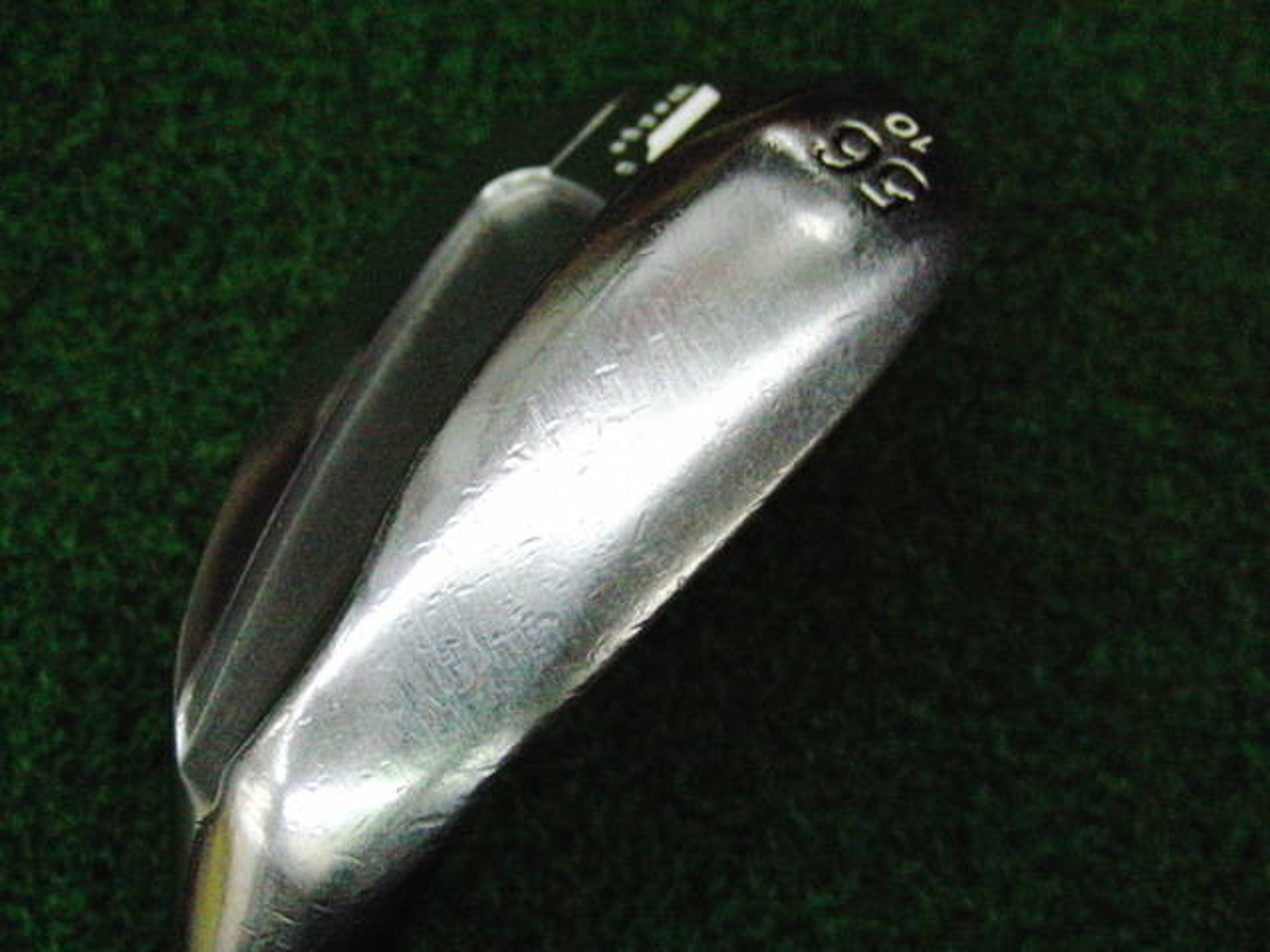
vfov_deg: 38.7
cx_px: 635
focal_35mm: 37
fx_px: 1357
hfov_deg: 50.1
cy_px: 476
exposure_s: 1/800
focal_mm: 6.42
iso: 3200
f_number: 3.6
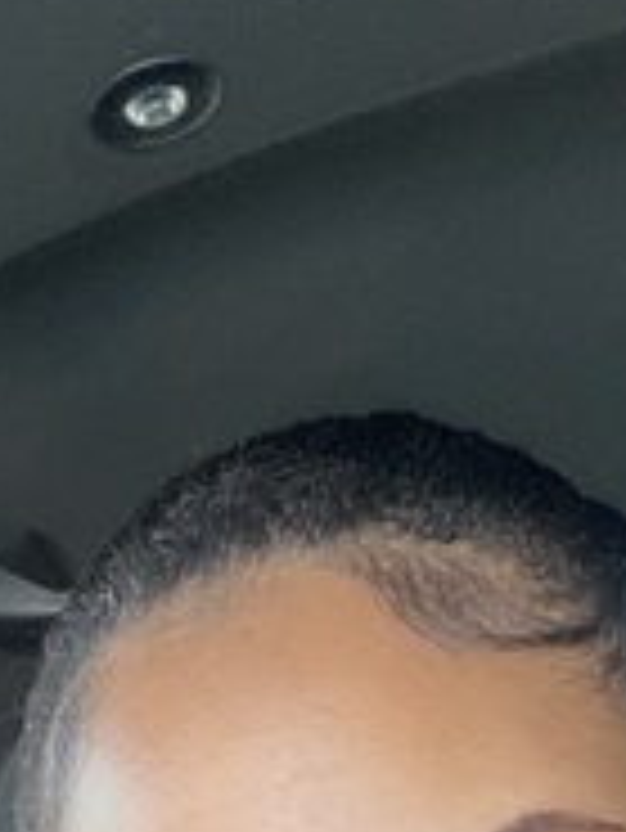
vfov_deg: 21.7
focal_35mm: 81
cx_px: 313
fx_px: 1951
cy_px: 1093
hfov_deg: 18.2
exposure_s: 1/60
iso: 160
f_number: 2.2
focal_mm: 2.71
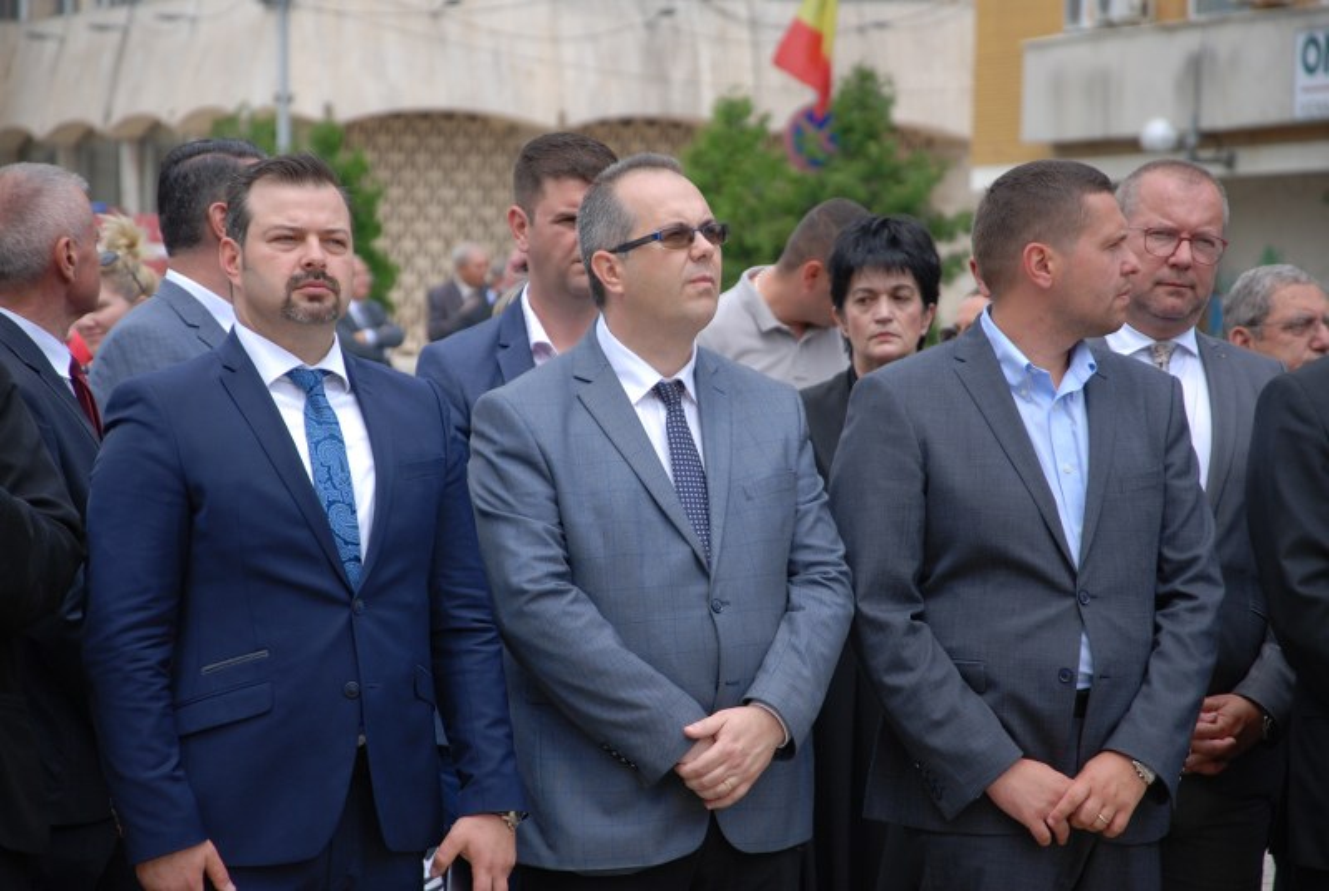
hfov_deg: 13.0
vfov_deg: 8.7
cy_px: 446
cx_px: 664
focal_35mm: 158
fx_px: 5823
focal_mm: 105
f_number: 5.6
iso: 200
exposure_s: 1/320
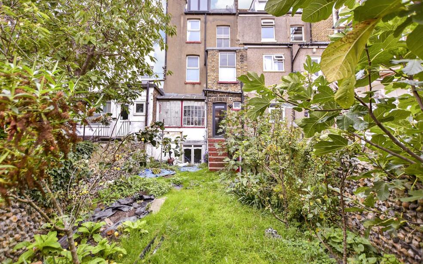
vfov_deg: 71.1
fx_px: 184
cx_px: 206
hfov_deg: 97.8
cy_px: 120
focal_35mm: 16
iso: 320
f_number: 3.5
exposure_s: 1/250
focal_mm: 10
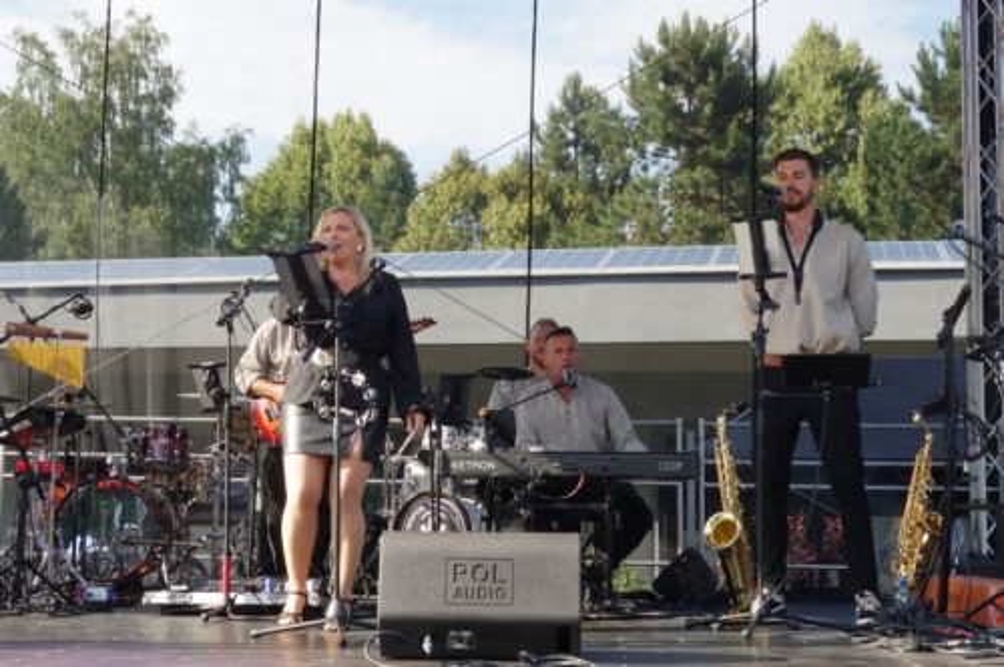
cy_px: 334
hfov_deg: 43.7
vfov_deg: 29.8
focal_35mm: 45
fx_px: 1253
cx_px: 502
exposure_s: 1/250
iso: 320
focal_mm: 16.78
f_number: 5.6
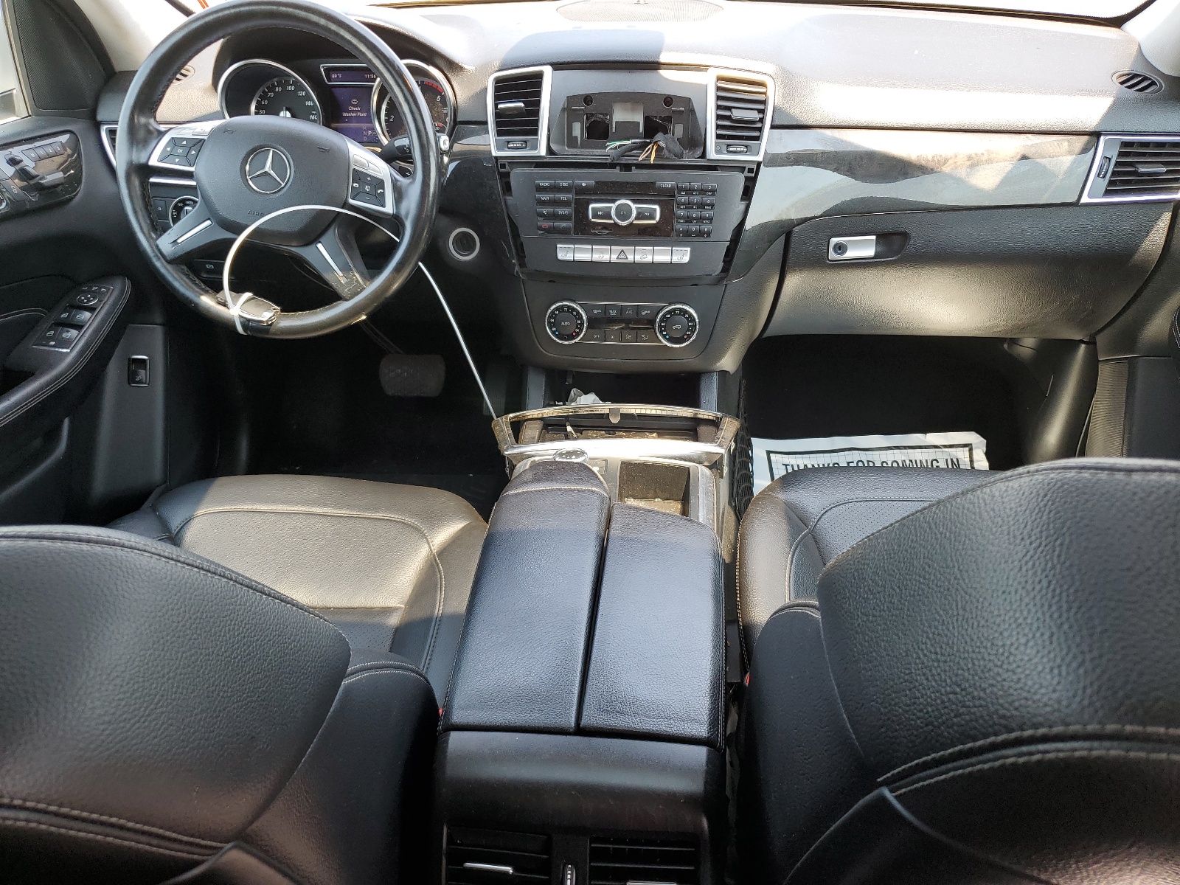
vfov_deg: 53.1
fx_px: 886
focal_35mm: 26
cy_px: 442
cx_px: 590
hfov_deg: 67.3
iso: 50
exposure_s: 1/152
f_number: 1.5
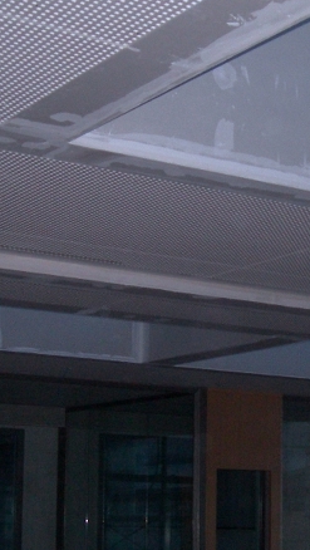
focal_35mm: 85
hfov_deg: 14.1
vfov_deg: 24.9
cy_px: 360
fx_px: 1240
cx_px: 284
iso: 200
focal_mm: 7.8
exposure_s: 1/60.1
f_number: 2.8
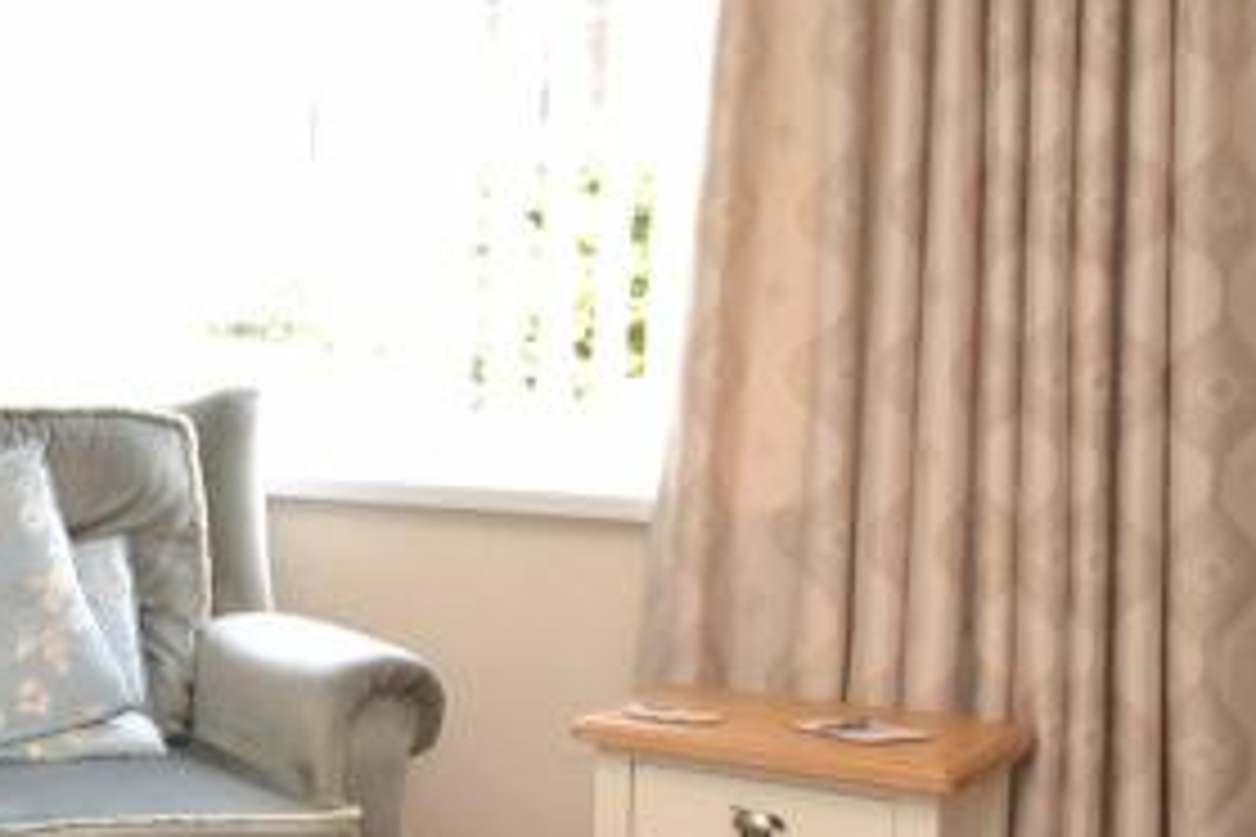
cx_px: -387
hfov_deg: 29.2
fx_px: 1919
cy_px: 475
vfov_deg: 24.6
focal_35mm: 55
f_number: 3.5
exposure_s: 1/60
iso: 560
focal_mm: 10
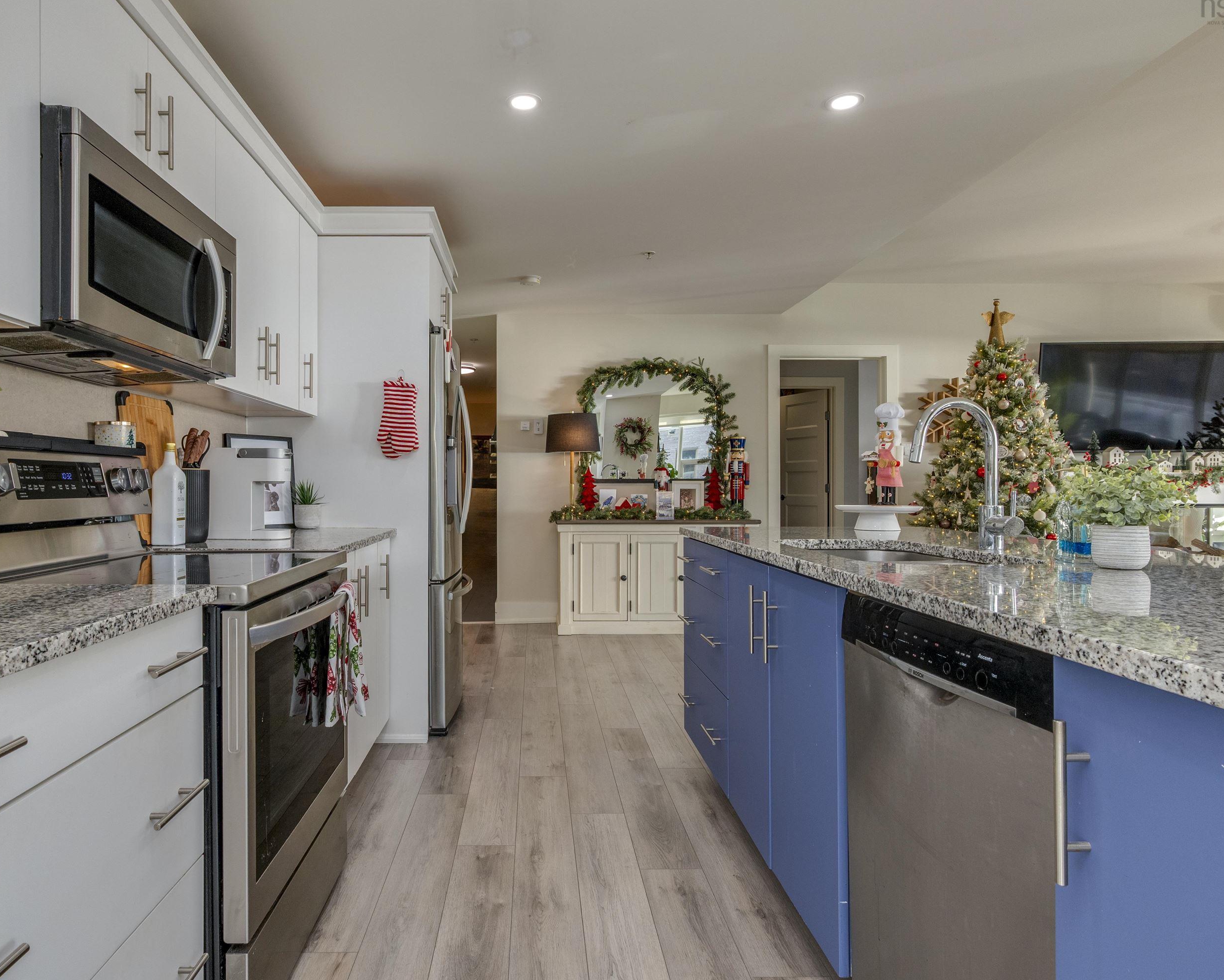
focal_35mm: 21
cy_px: 489
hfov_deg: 77.2
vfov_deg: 65.5
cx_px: 525
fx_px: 761
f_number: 8
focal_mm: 12
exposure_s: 1/60
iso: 500
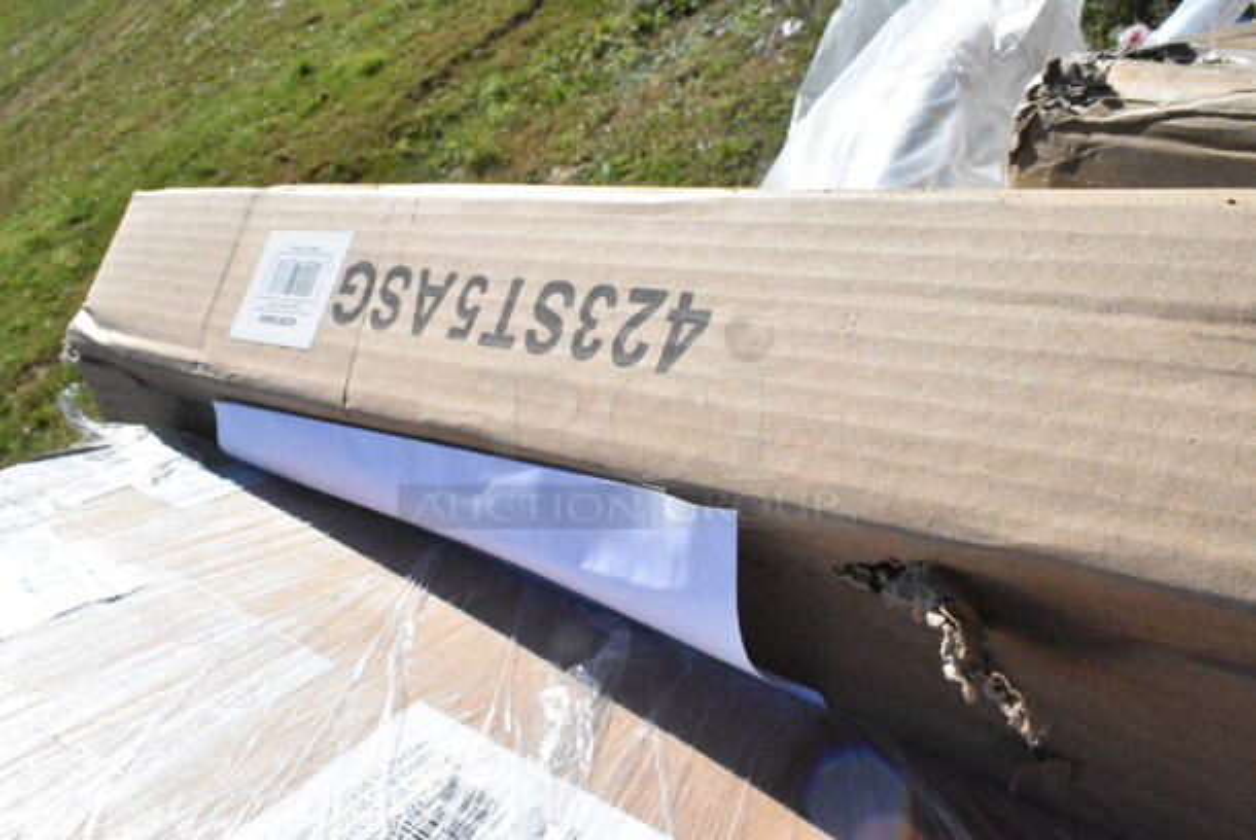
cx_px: 628
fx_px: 1048
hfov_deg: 61.9
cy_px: 420
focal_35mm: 30
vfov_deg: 43.7
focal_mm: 20
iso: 6400
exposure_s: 1/2000
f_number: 22
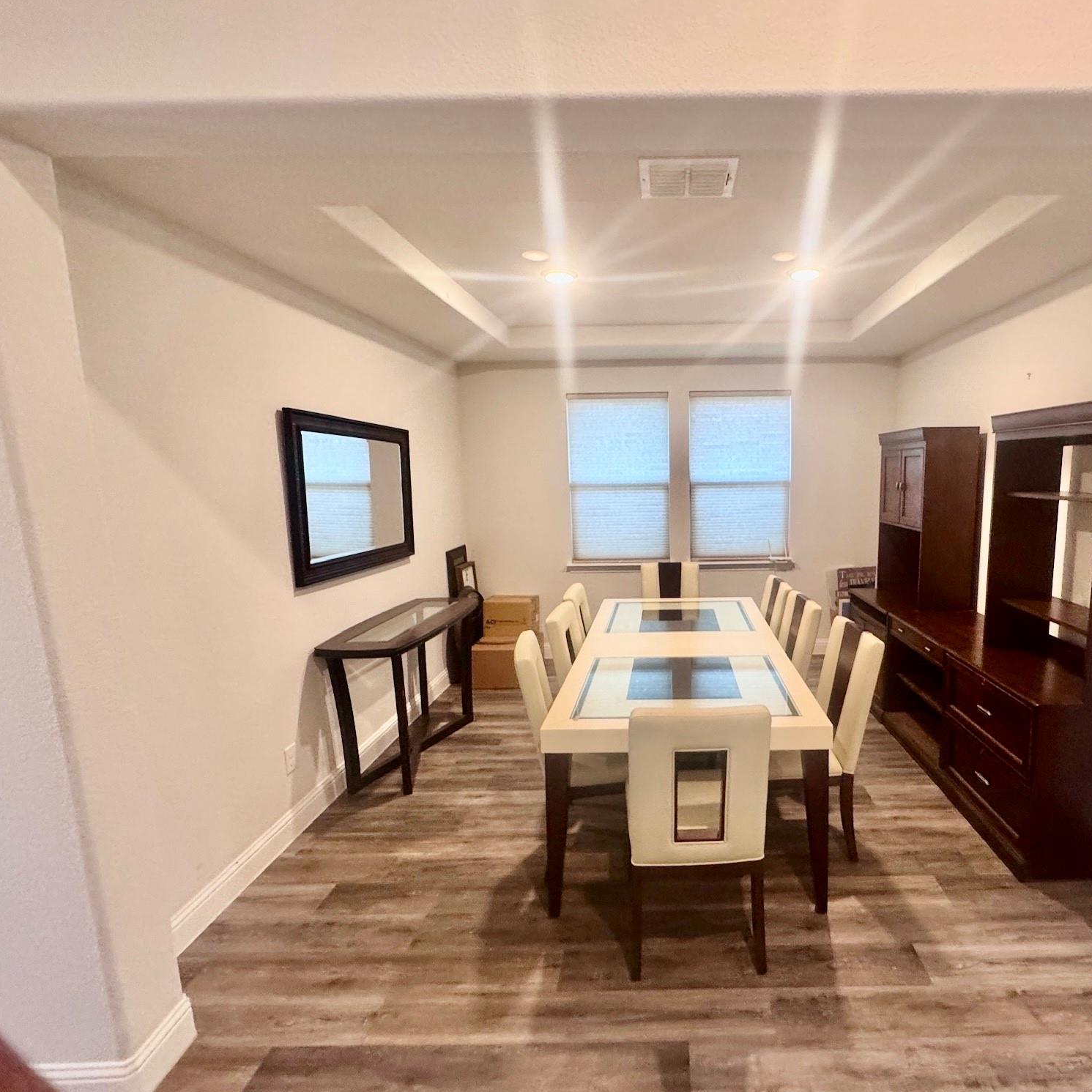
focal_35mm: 17
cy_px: 554
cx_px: 666
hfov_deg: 82.7
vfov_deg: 84.0
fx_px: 607
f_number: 2.2
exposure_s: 1/60
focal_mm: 2.22
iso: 320
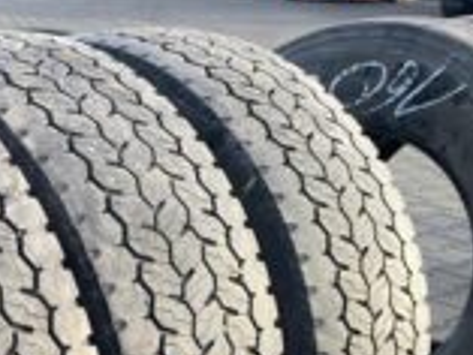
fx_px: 971
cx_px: -63
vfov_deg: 19.3
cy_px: 450
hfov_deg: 25.2
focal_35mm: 71
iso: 32
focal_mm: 4.25
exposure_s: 1/131
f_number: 1.8
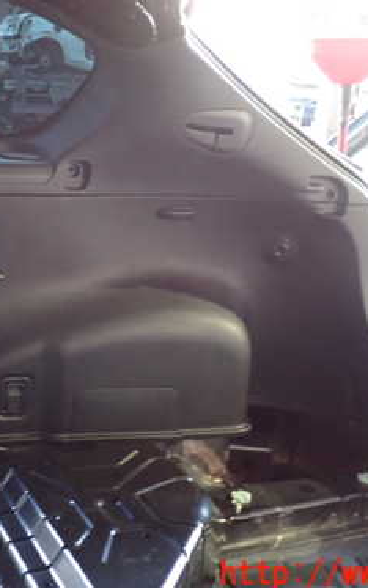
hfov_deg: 25.1
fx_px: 818
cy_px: 241
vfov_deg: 39.4
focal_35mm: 51
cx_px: 104
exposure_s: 1/15
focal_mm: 5.4
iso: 800
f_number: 2.3
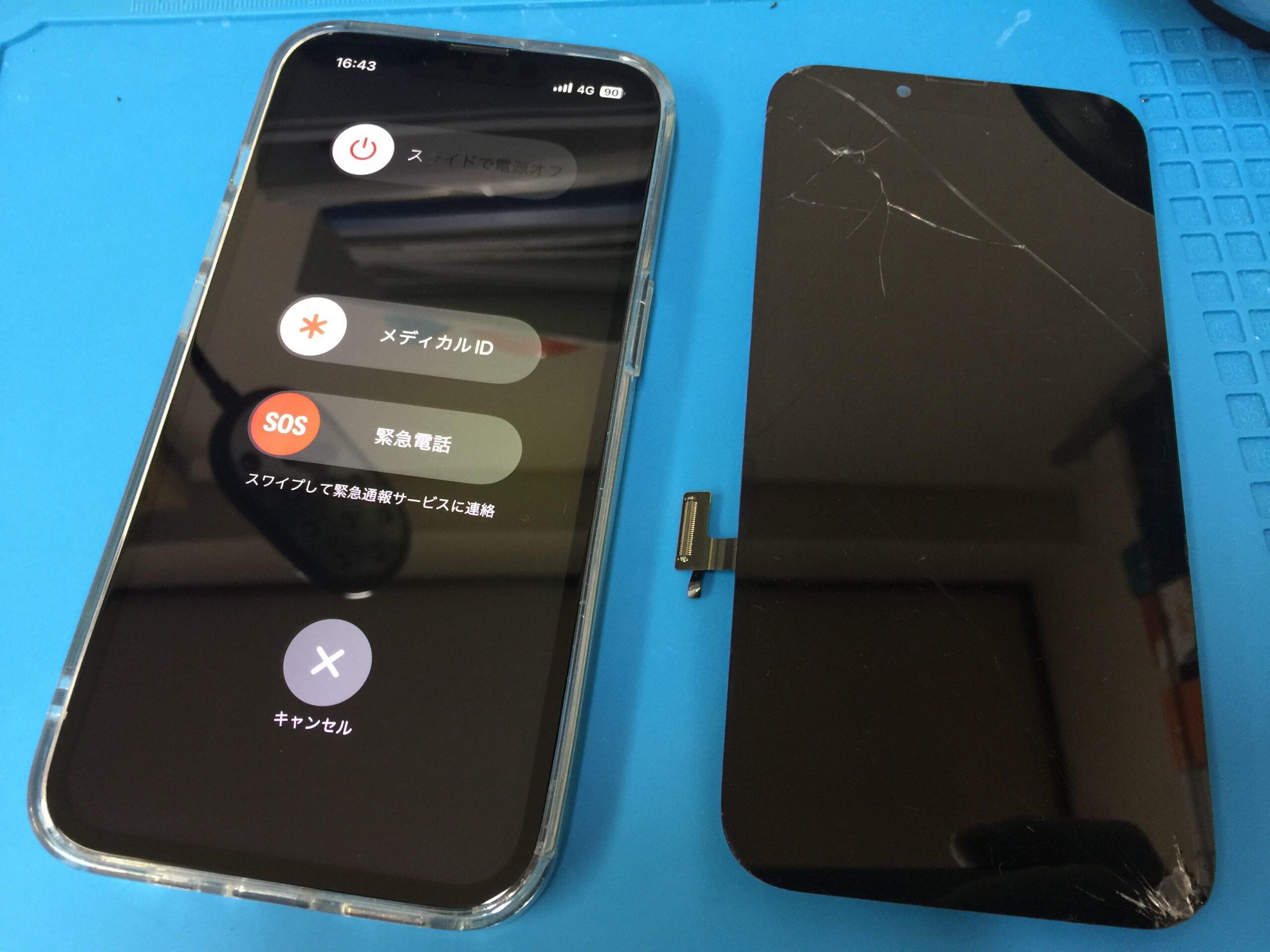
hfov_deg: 61.7
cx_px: 635
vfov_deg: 48.2
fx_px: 1064
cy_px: 476
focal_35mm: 29
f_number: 2.2
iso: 64
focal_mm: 4.15
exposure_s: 1/15
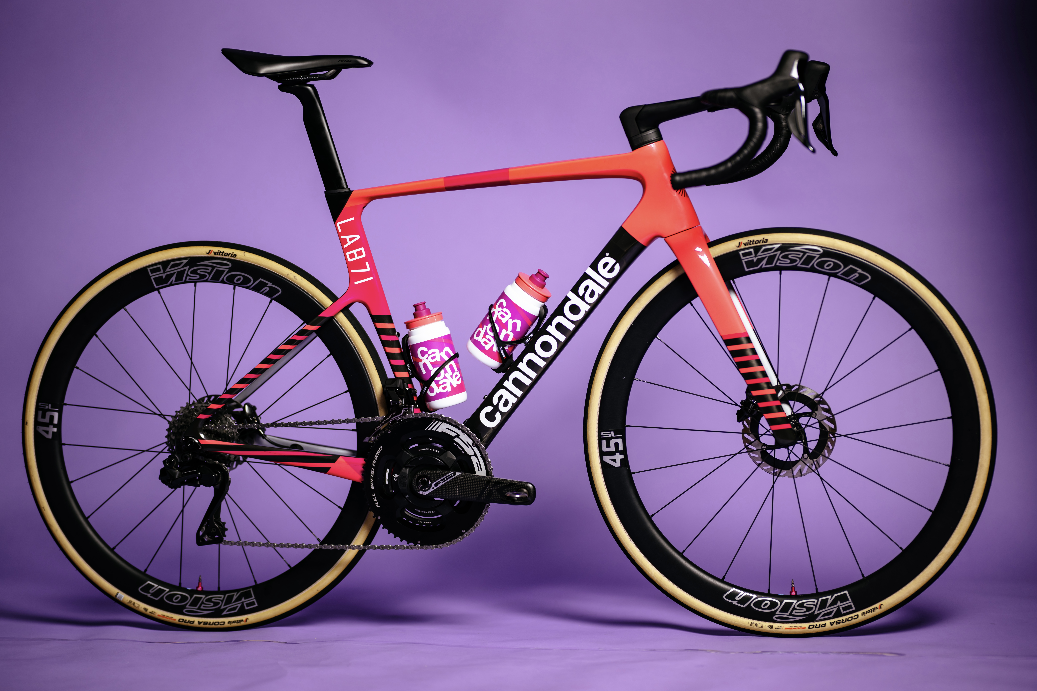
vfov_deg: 16.1
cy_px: 346
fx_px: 2448
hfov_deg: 23.9
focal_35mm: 85
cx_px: 518
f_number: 1.2
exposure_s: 1/320
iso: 64
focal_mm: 85
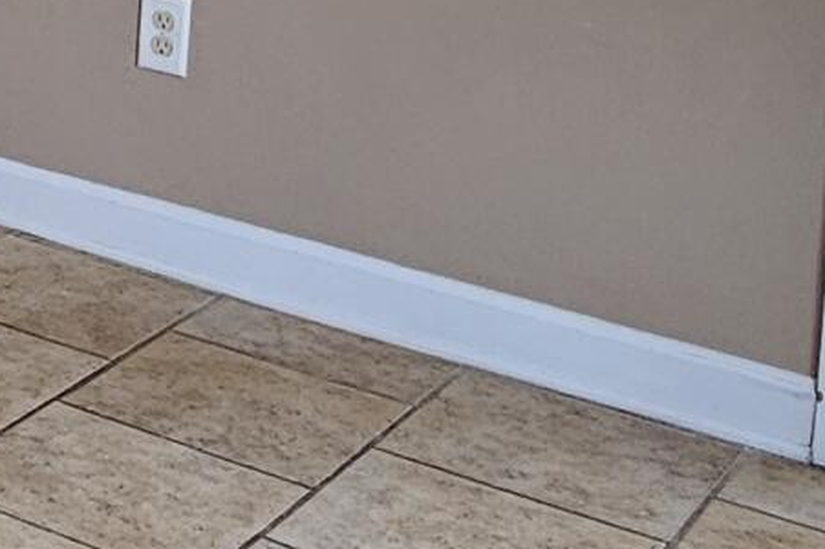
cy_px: -381
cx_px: -704
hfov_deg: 17.7
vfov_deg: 13.8
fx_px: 2061
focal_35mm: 90
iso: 64
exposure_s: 1/60
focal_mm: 2.2
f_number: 2.2
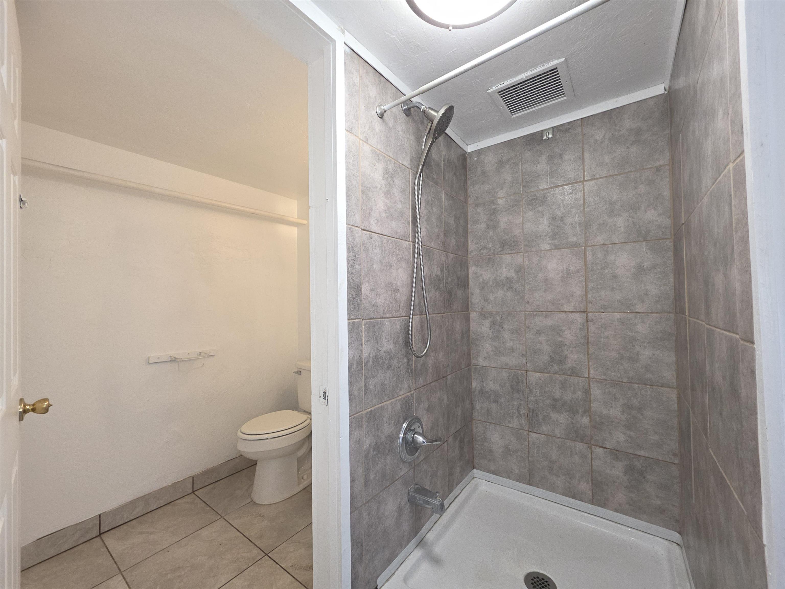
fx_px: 295
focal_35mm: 13
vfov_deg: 89.9
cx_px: 392
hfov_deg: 106.2
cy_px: 294
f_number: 1.9
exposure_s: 1/60
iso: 100
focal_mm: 2.2
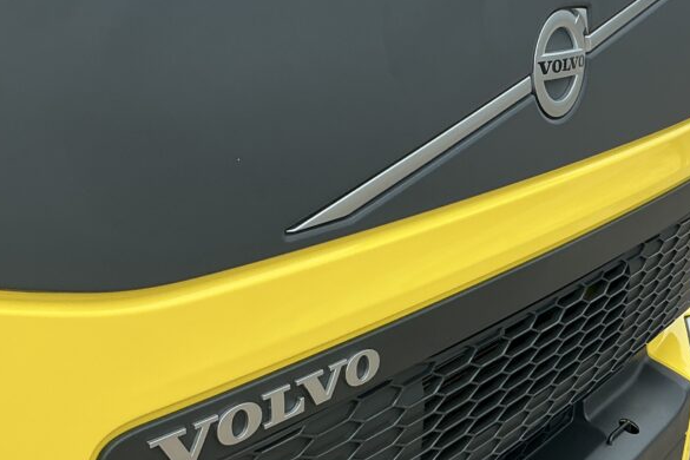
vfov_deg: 26.5
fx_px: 977
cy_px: 262
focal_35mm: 51
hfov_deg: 37.9
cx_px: 517
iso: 25
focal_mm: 3
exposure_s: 1/122
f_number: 1.8
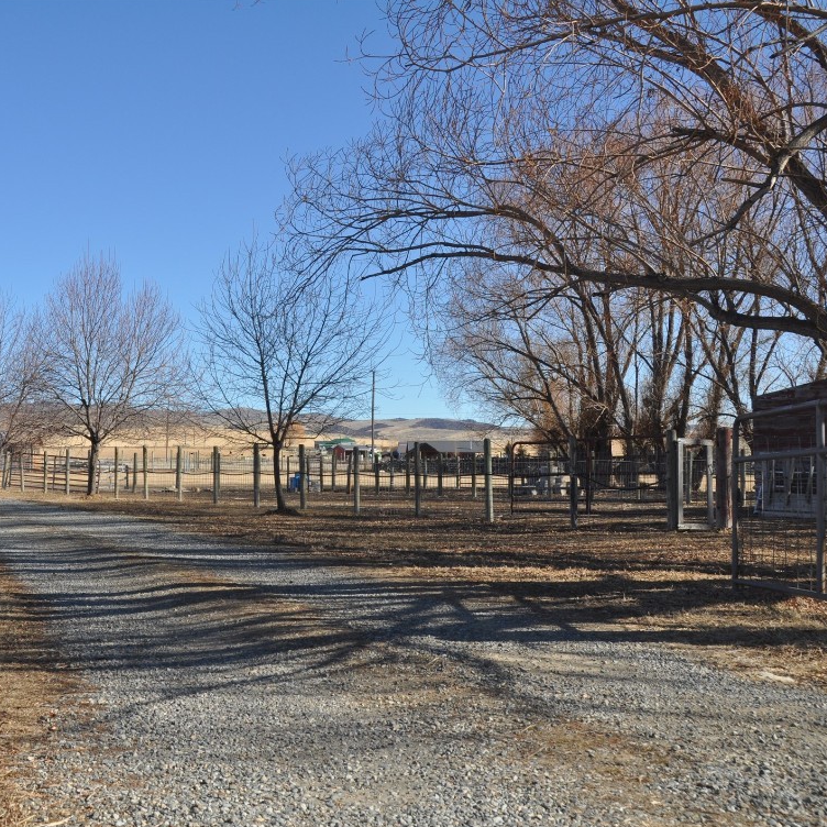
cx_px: 263
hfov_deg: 35.6
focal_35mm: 47
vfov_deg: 36.1
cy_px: 417
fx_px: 1270
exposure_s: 1/400
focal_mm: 24
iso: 200
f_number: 9
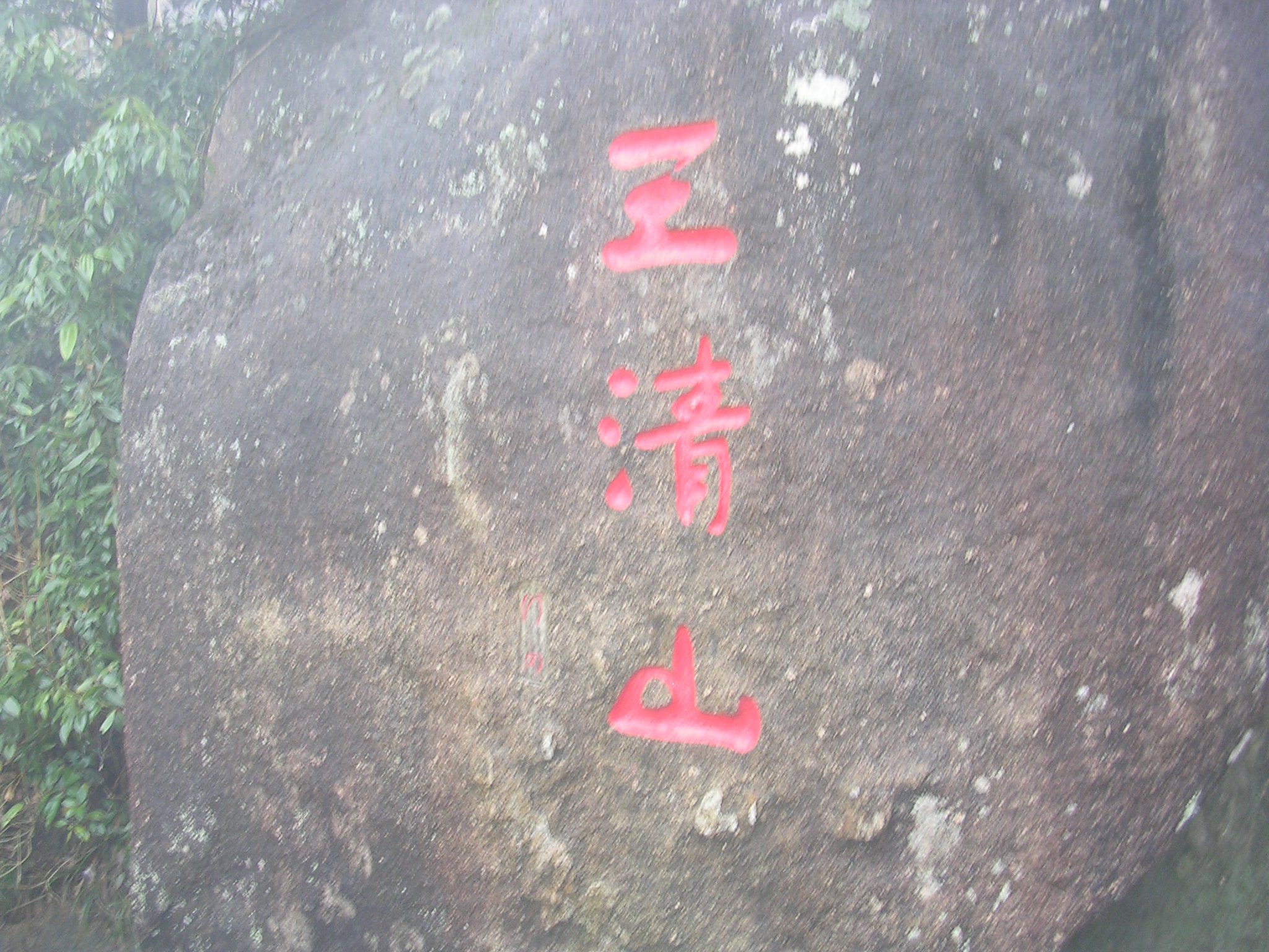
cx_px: 634
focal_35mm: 38
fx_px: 1393
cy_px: 476
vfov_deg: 37.7
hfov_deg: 49.0
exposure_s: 1/6
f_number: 2.8
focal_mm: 5.8
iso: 55
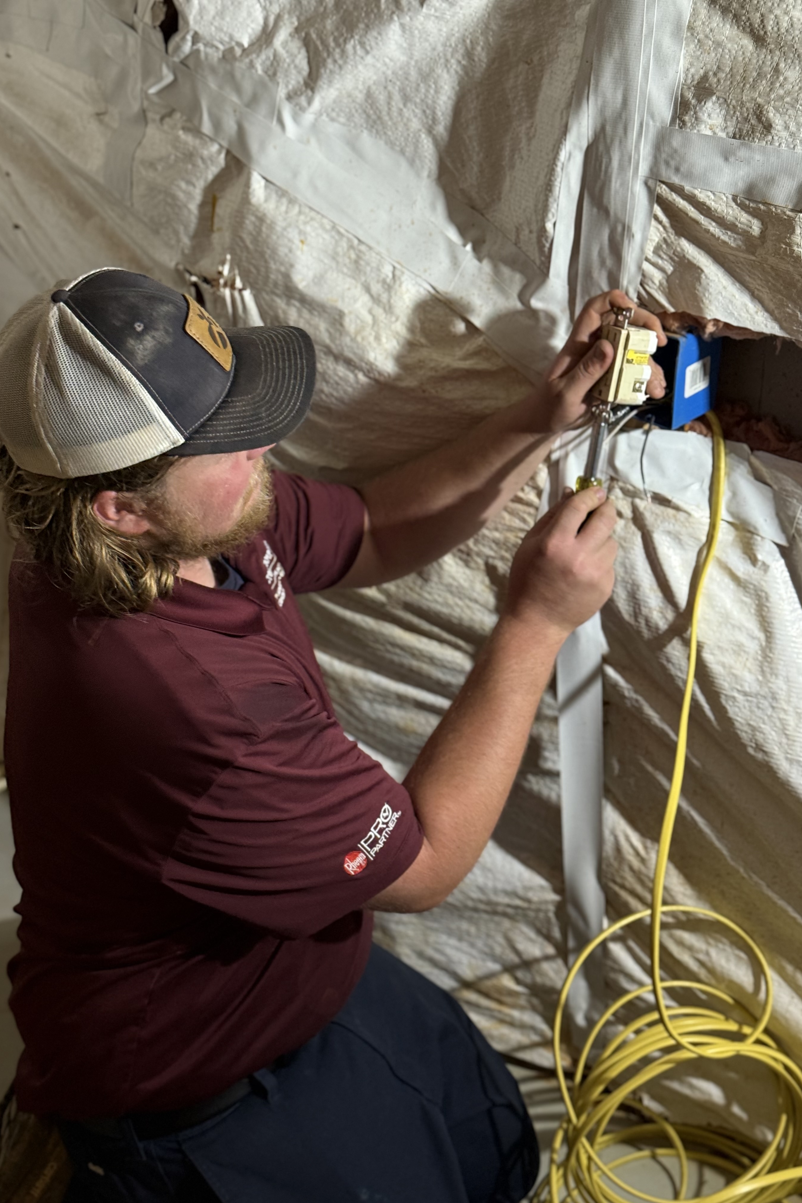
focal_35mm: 50
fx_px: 1671
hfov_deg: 27.0
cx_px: 370
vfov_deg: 39.6
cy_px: 602
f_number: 1.78
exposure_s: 1/45
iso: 250
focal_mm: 6.76
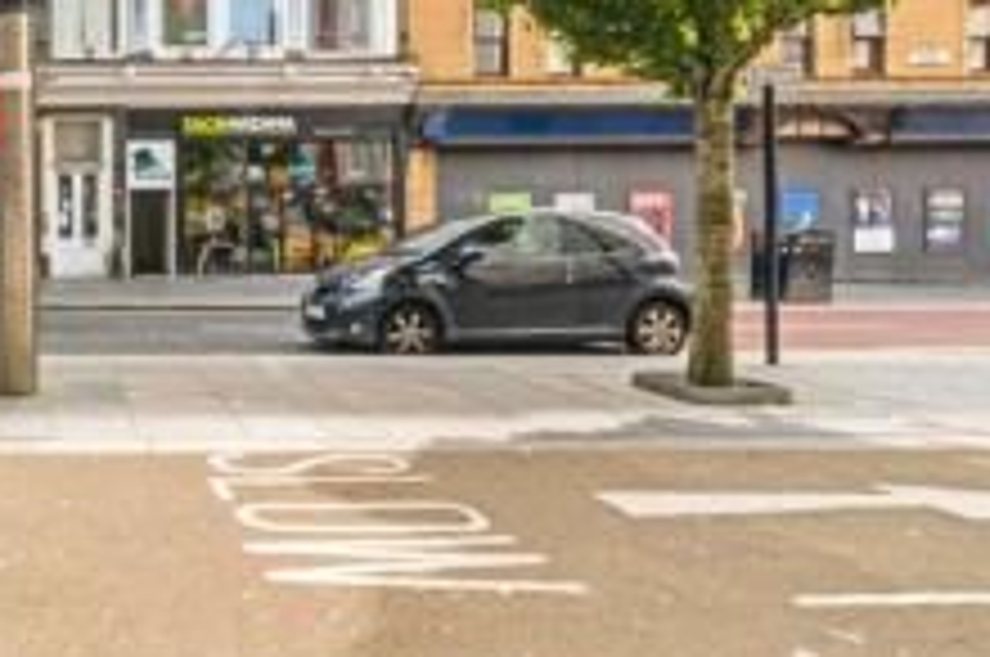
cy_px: 205
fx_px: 714
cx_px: 90
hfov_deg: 58.8
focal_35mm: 26
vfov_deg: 48.4
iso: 800
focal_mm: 12
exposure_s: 1/10
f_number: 22
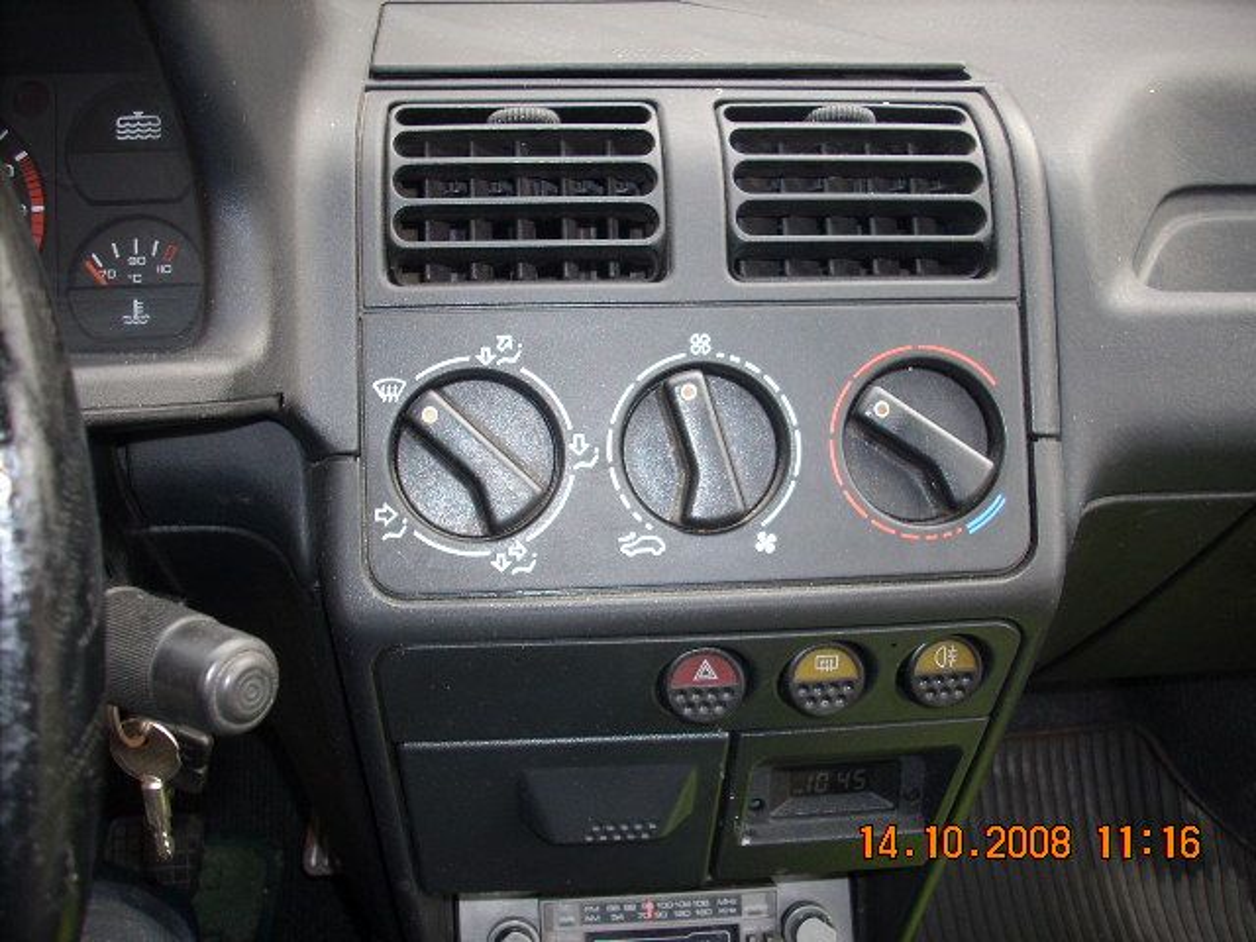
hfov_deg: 50.1
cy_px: 471
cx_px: 628
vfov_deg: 38.7
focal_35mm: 37
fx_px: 1343
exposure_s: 1/30
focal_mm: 6.2
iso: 64
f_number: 2.8
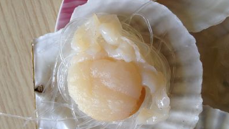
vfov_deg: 30.4
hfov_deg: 51.6
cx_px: 115
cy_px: 75
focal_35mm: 39
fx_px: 237
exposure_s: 1/40
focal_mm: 4.28
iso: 50
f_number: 2.4
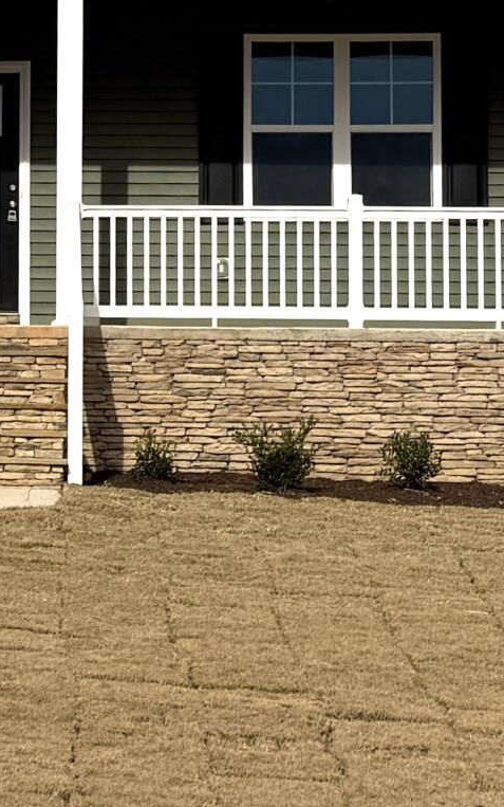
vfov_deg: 20.3
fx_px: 2197
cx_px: 77
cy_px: 36
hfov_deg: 13.0
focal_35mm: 100
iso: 80
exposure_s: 1/10309
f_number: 1.78
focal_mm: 6.76
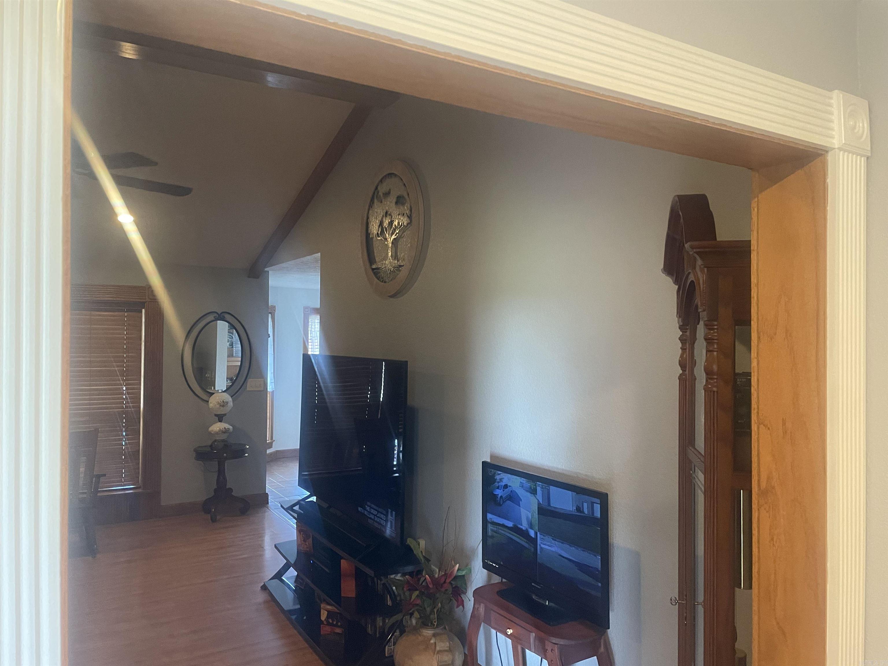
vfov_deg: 53.1
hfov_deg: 67.3
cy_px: 333
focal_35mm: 26
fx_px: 667
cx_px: 444
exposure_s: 1/57
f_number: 1.6
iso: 500
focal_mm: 4.2
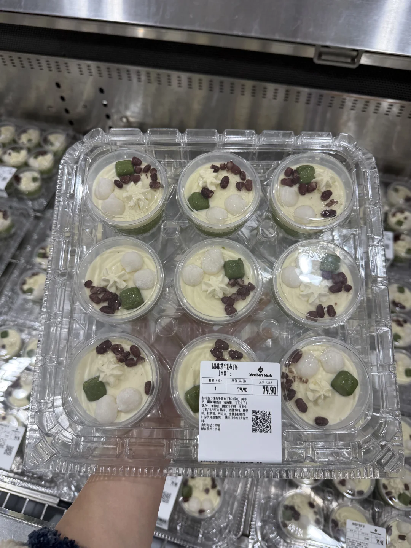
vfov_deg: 71.6
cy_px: 274
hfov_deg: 56.8
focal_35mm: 24
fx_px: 380
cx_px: 206
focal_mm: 6.76
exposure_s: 1/121
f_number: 1.78
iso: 64
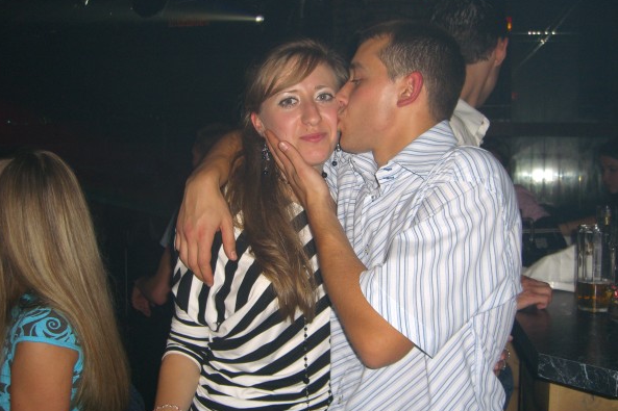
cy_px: 210
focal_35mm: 40
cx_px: 307
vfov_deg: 33.4
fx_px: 686
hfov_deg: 48.5
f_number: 2.8
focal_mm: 7.9
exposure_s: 1/60
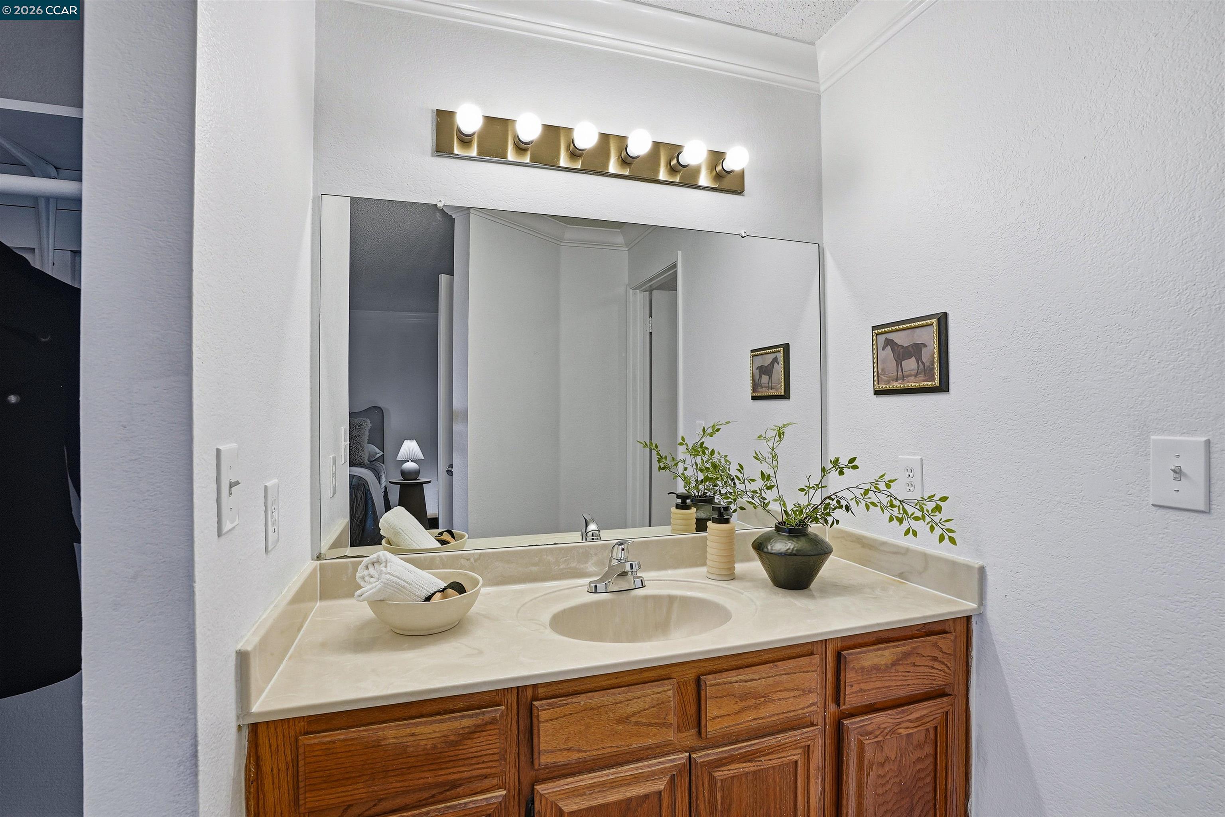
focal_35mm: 16
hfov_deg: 96.7
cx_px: 612
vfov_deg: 73.7
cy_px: 408
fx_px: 544
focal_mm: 16
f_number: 8
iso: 250
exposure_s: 1/500
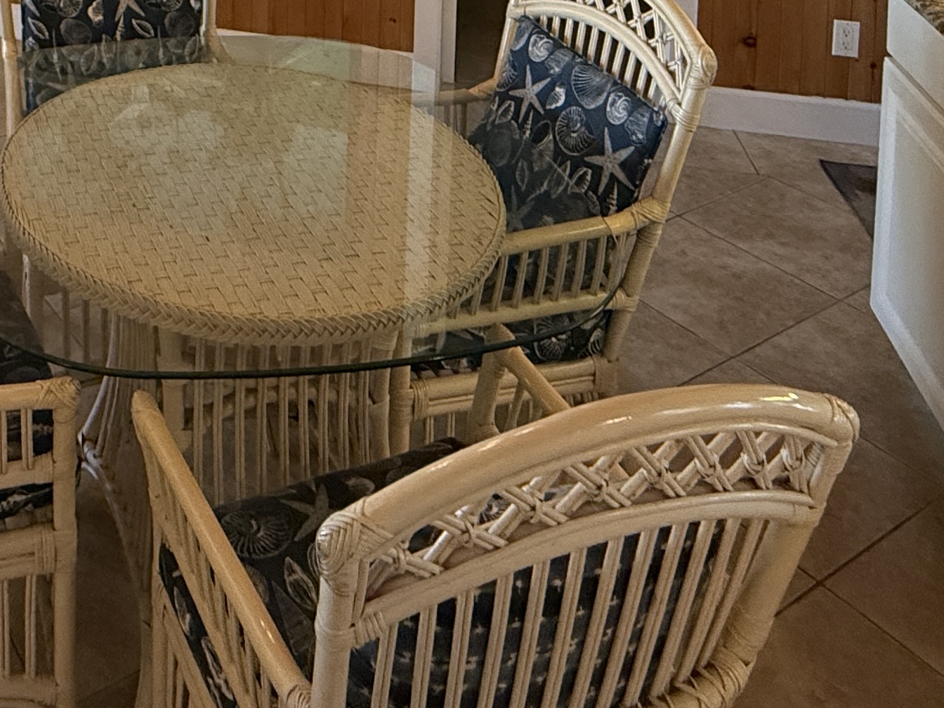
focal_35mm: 42
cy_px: -330
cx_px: 117
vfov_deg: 26.1
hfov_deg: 41.7
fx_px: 1145
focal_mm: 2.22
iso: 400
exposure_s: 1/120
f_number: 2.2
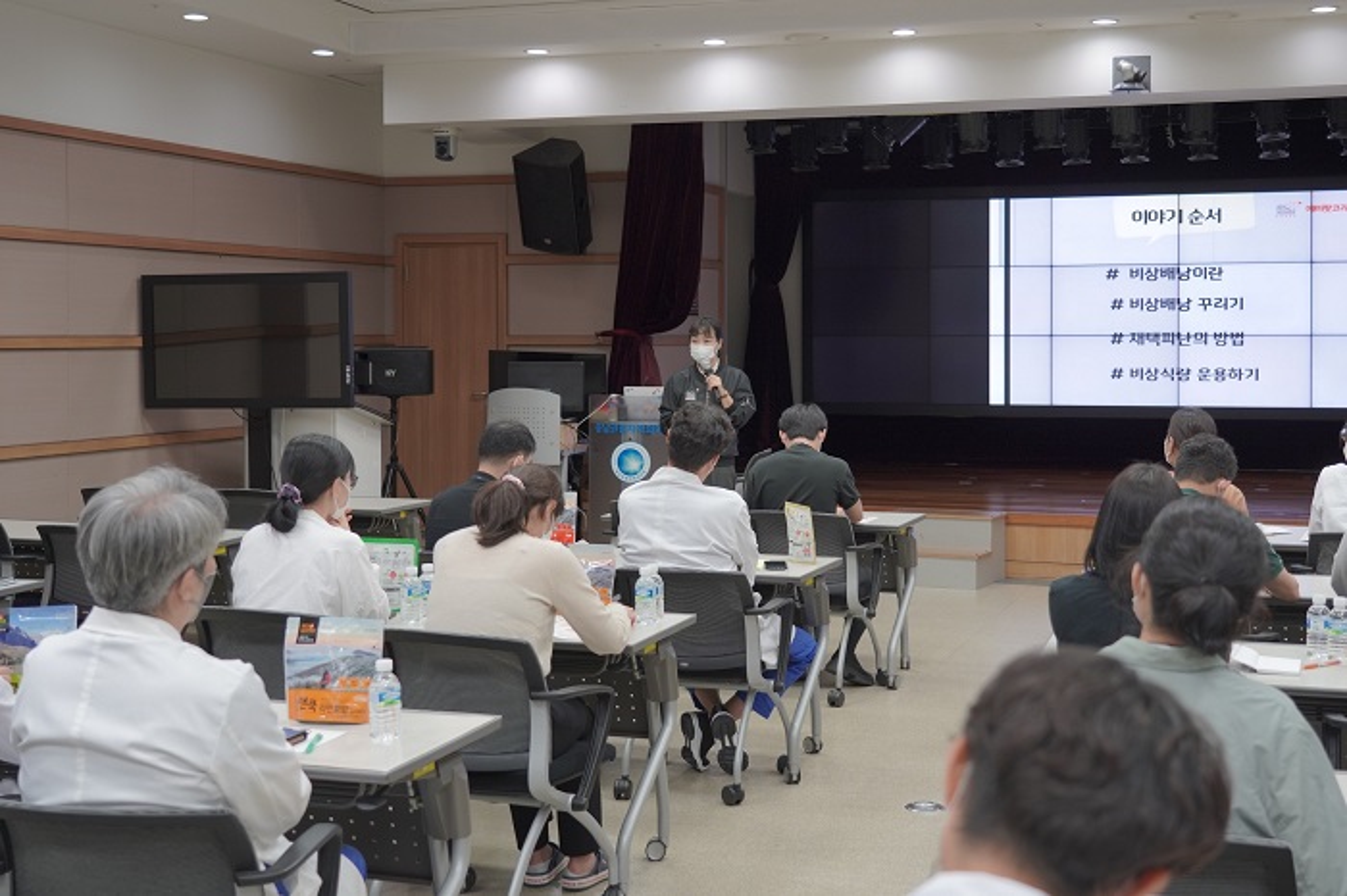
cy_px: 448
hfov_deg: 49.6
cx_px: 674
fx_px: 1458
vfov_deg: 34.2
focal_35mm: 39
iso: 500
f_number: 4
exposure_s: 1/125
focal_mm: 39
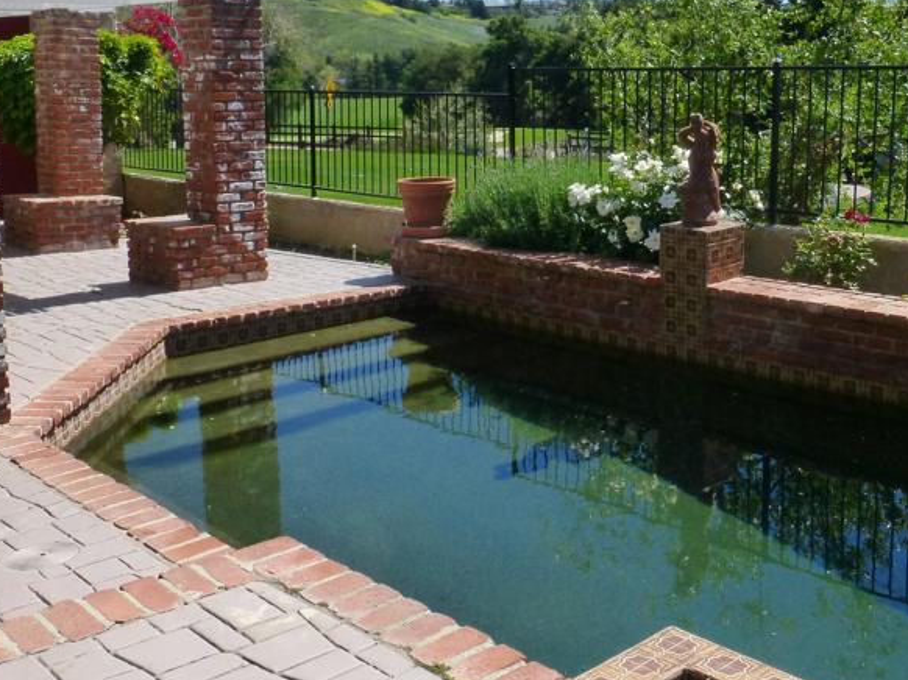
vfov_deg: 32.7
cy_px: 243
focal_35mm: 44
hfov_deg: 43.0
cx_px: 452
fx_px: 1154
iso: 160
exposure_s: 1/640
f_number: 5
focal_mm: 4.3
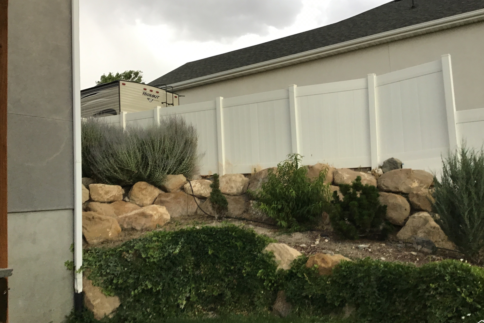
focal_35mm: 33
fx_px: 444
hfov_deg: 57.2
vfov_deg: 40.0
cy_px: 151
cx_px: 245
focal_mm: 3.3
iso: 25
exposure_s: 1/40
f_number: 2.4
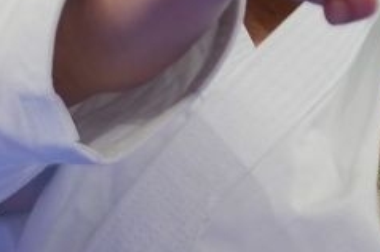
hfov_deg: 1.0
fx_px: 22590
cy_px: -53
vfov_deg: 0.6
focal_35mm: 2143
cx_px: 307
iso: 250
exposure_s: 1/500
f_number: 2.8
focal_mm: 189
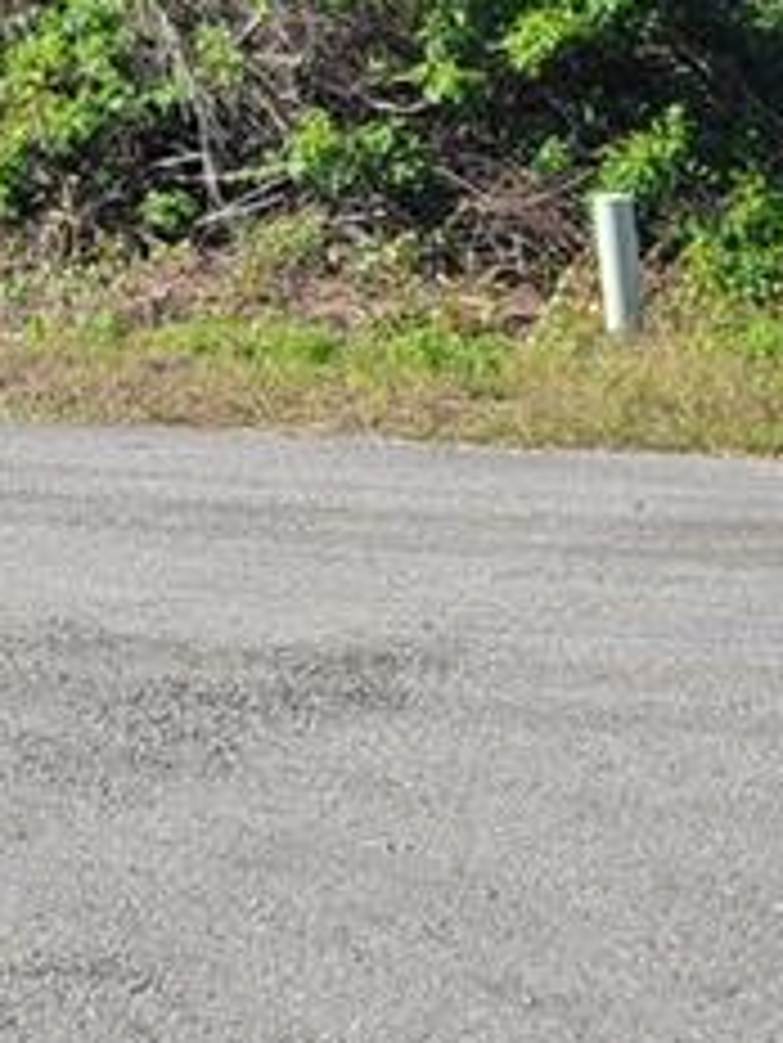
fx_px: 2594
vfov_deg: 20.3
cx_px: -45
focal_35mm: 86
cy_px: -405
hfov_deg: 16.7
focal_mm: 5.4
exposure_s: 1/1457
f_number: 1.8
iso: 40
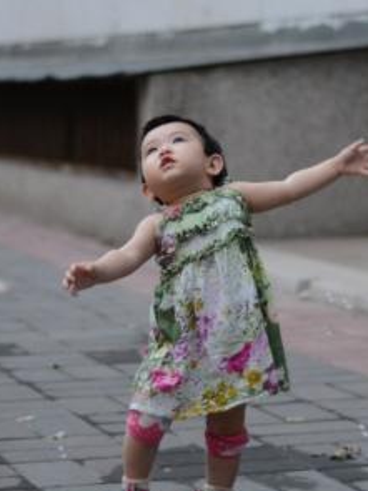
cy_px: 223
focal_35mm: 73
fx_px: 1035
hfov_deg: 20.1
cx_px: 211
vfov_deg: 26.7
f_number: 1.8
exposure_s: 1/80
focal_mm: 50
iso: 800
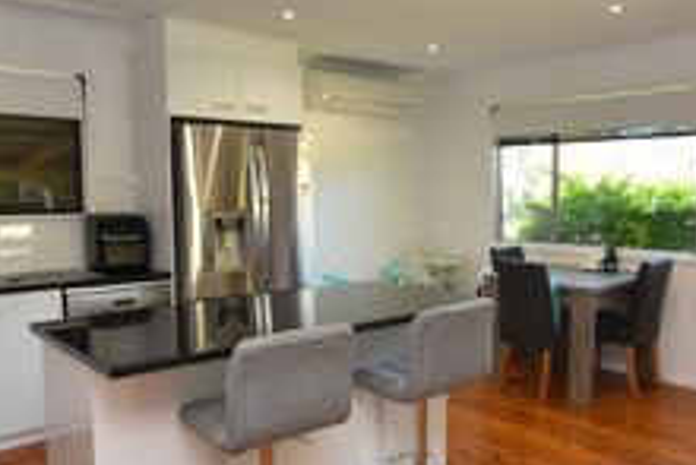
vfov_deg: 41.2
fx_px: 619
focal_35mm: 32
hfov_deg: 58.0
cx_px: 433
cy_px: 236
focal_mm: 10
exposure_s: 1/100
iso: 800
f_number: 5
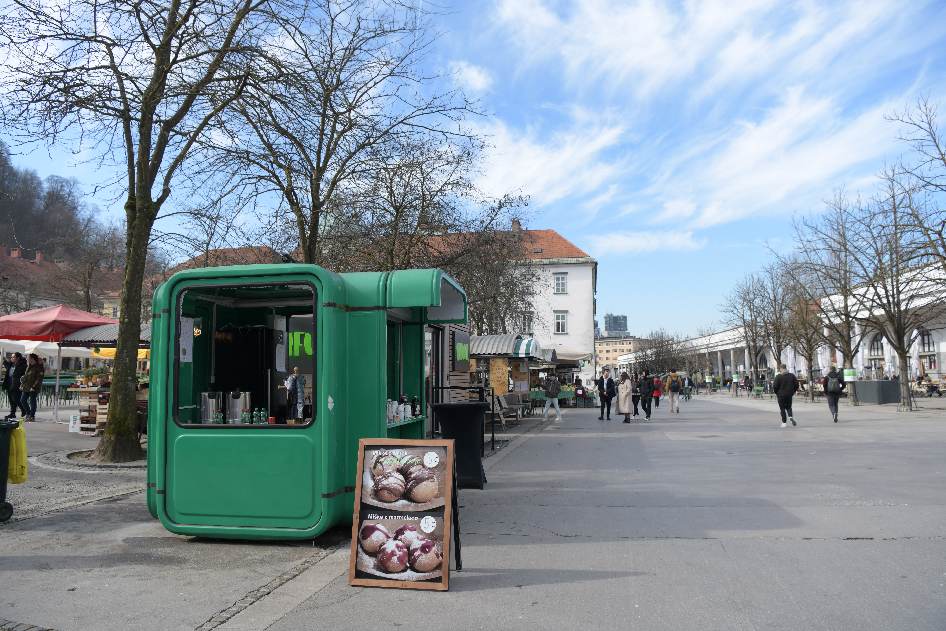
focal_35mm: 24
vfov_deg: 53.1
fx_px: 631
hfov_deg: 73.7
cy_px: 316
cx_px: 473
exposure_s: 1/1000
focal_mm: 24
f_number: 5
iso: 320
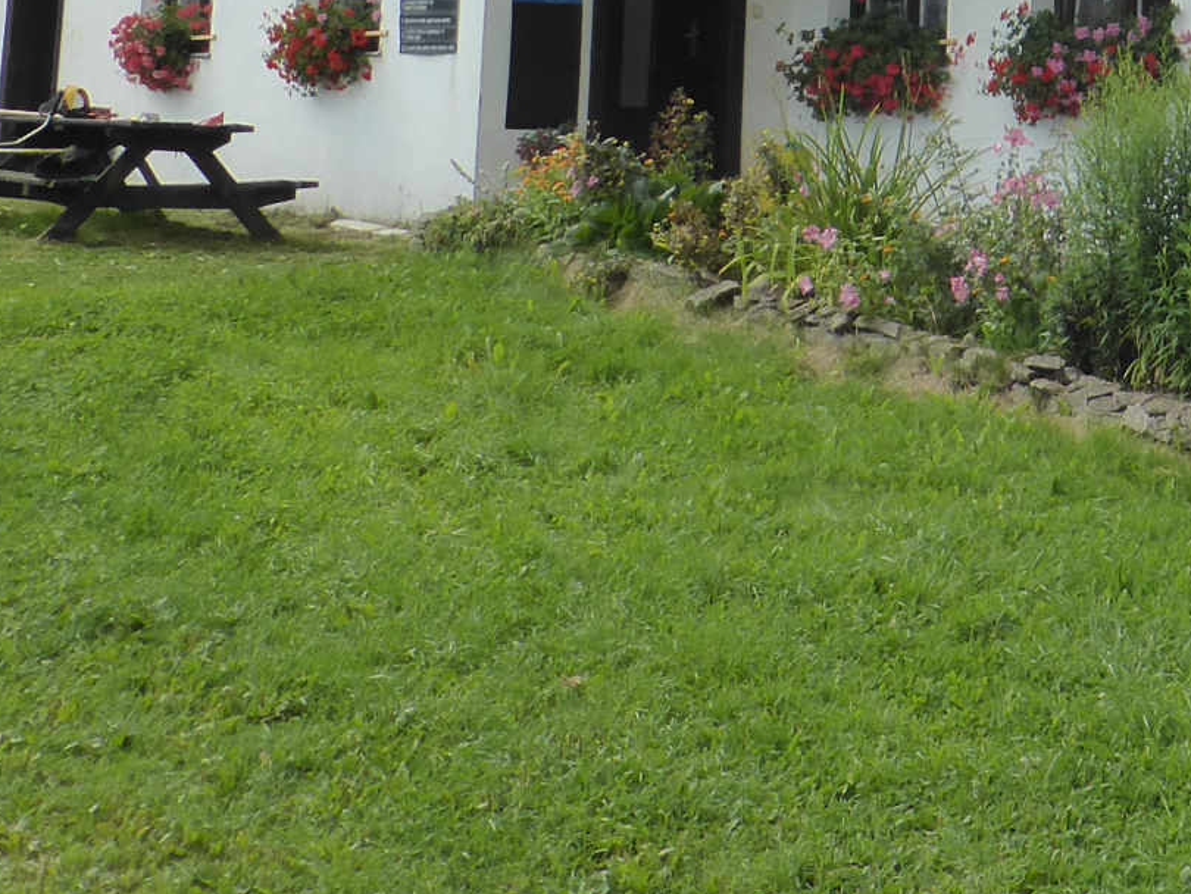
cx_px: 1237
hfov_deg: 23.5
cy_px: -465
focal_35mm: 79
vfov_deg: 16.9
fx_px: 2719
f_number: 3.3
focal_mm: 4.3
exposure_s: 1/800
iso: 200
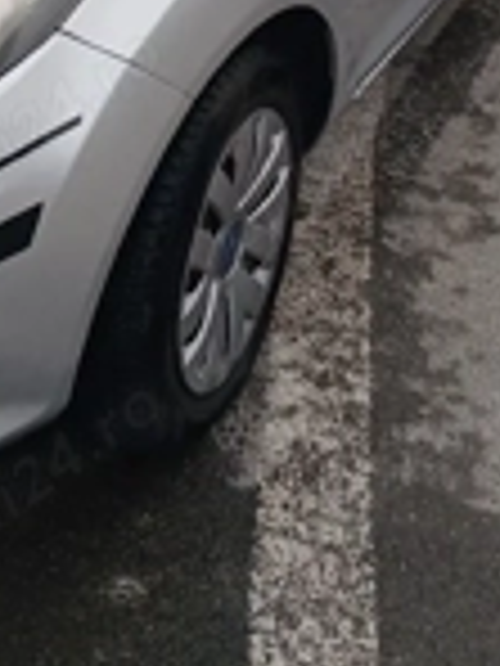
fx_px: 1406
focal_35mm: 73
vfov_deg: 24.0
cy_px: -153
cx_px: 104
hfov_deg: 20.0
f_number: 1.8
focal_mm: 4
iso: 25
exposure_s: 1/101
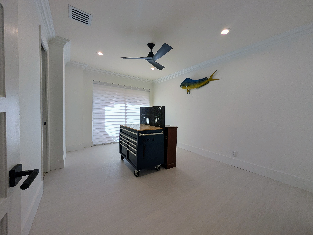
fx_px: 109
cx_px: 156
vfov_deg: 94.6
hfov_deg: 110.5
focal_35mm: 12
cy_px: 118
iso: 59
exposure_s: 1/323
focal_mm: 2.02
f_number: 1.7
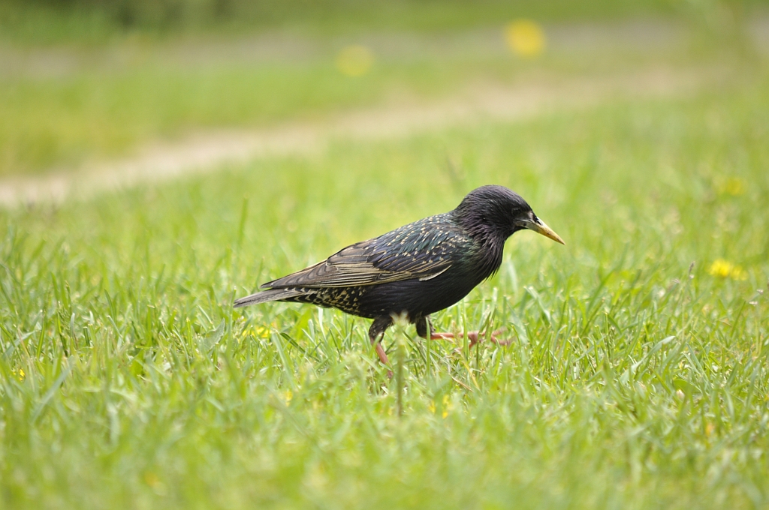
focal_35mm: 300
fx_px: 6400
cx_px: 384
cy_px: 255
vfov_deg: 4.6
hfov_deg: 6.9
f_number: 5.6
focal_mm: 200
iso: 400
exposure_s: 1/200
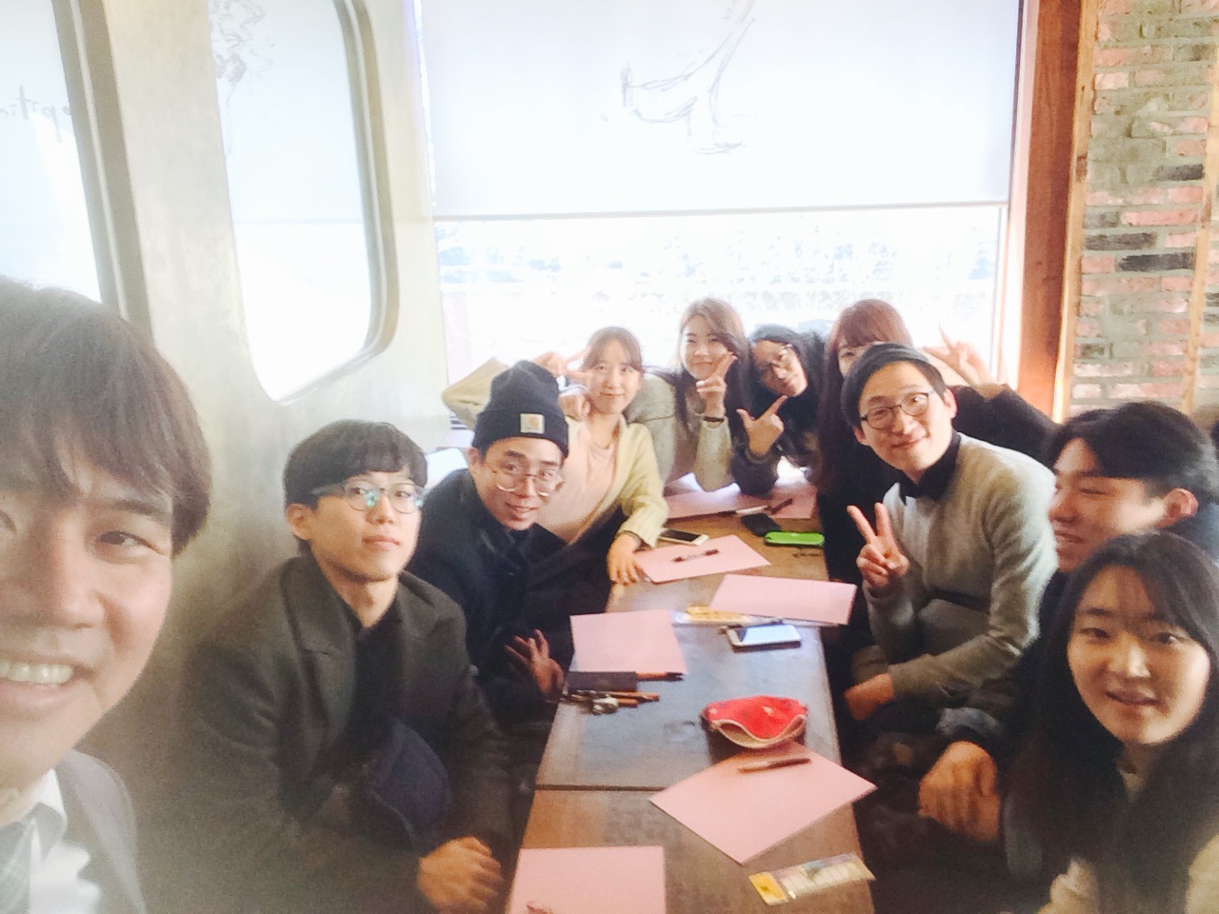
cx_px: 610
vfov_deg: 45.4
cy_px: 457
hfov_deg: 58.4
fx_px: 1092
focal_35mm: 31
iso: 125
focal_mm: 2.15
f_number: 2.4
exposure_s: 1/30
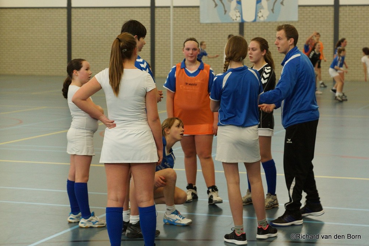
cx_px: 183
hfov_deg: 26.7
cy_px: 124
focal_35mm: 76
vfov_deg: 17.9
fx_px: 779
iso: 800
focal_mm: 50
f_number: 3.5
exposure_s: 1/200
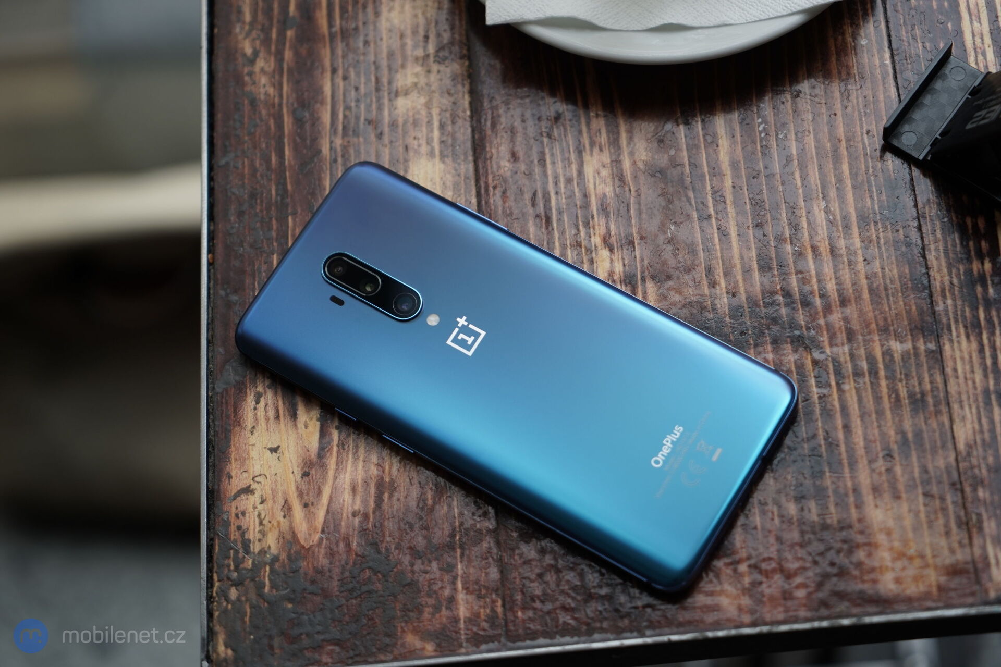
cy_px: 334
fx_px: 1946
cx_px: 500
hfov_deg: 28.8
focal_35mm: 70
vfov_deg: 19.5
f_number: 4
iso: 250
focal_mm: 70
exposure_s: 1/200
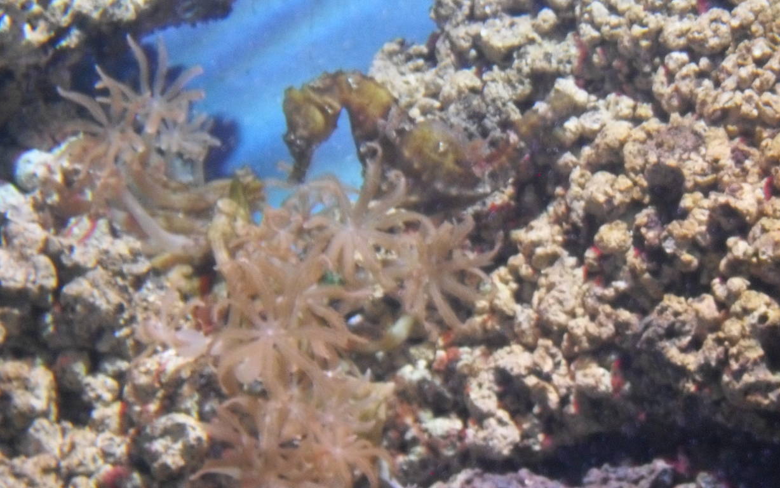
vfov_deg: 9.0
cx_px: 427
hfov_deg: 14.4
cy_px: 229
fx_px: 3083
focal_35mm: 145
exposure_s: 1/20
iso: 400
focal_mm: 18.9
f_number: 5.8
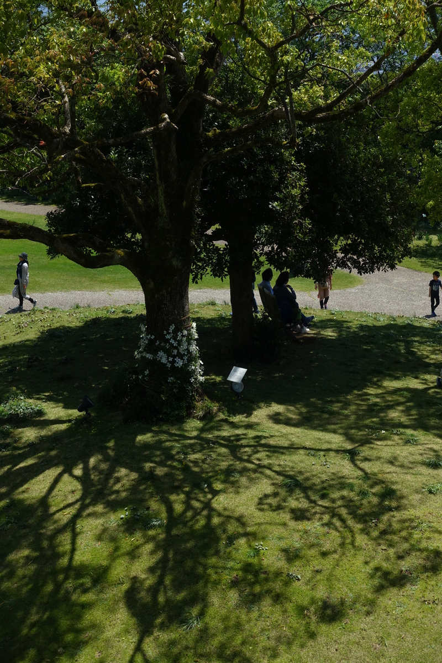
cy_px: 332
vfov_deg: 28.8
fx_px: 1289
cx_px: 221
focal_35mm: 70
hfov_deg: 19.5
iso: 200
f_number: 8
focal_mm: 25.64
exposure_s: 1/400
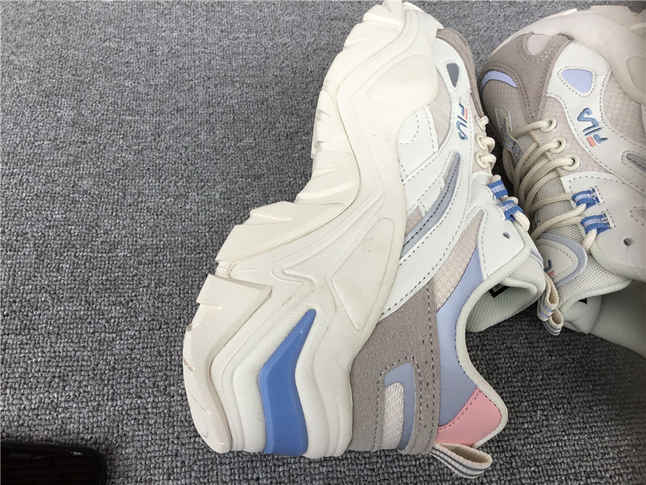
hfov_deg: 58.4
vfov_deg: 45.4
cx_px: 323
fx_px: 579
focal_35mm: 31
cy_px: 242
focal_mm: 3.3
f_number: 2.4
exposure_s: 1/240
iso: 25
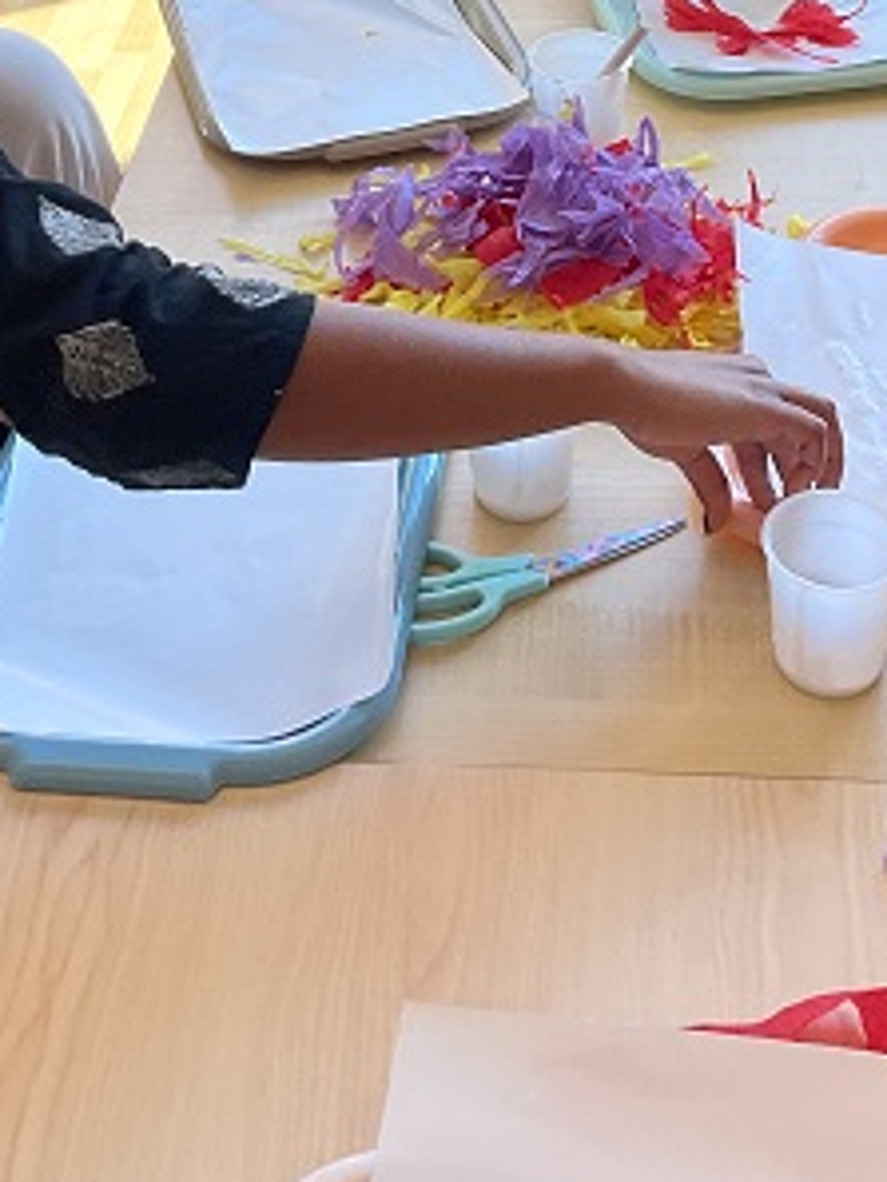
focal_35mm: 65
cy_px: -44
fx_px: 2219
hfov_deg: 22.5
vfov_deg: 27.8
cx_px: 557
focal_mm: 3
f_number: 1.8
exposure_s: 1/120
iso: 64
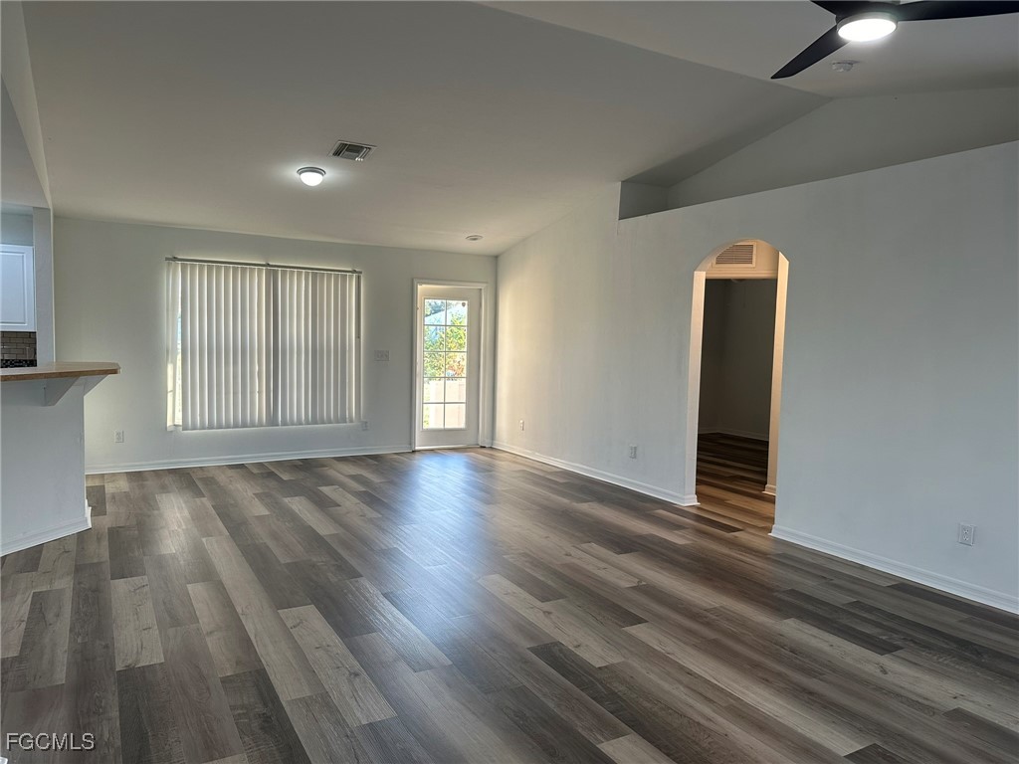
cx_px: 510
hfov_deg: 71.6
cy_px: 382
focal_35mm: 24
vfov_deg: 56.8
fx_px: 706
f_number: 1.78
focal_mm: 6.86
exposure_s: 1/120
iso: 125
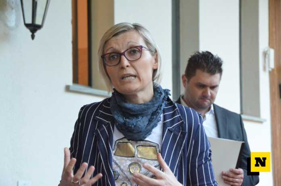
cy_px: 93
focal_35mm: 105
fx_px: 818
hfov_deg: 19.5
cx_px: 140
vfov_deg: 13.0
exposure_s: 1/125
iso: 4000
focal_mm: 70
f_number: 6.3
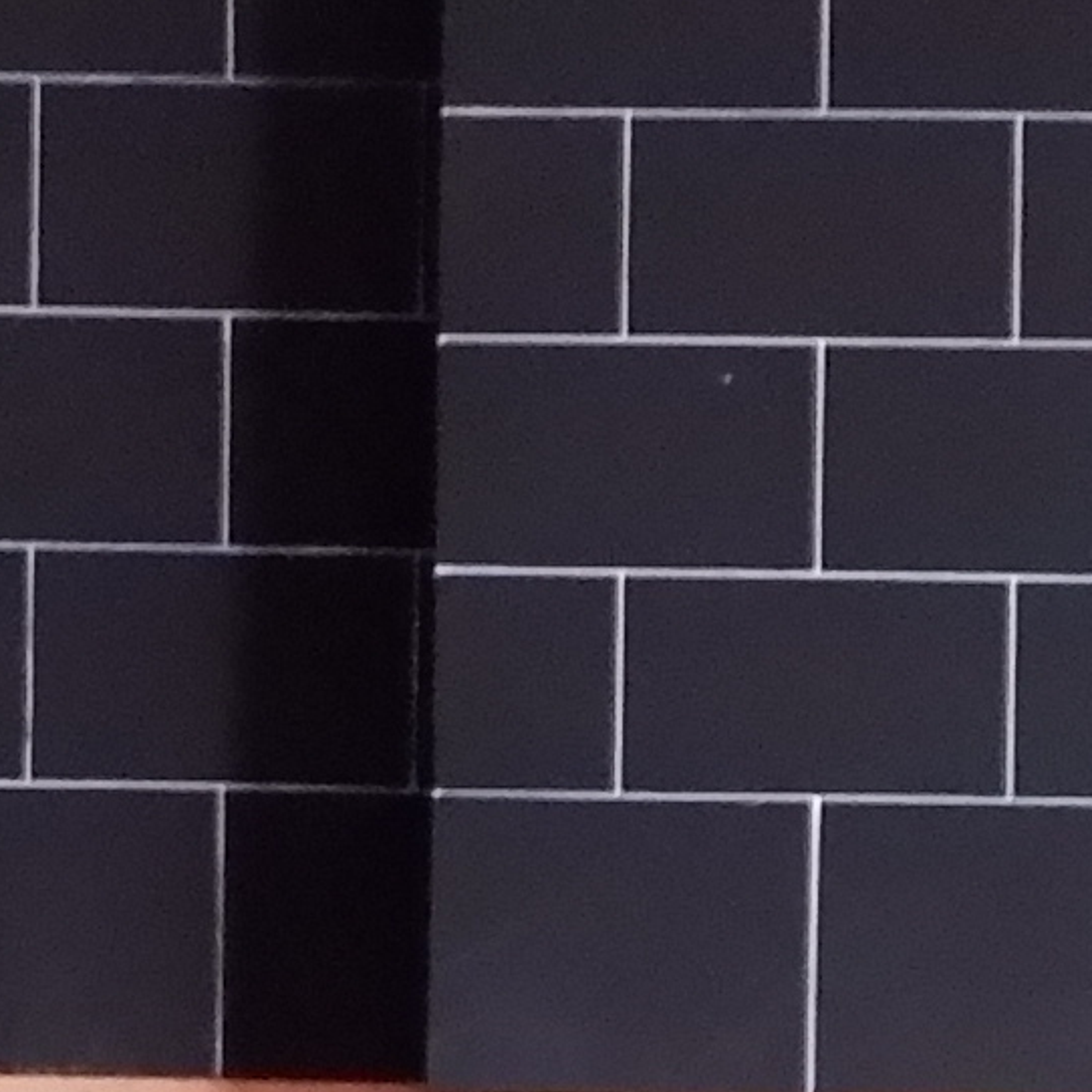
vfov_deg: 3.0
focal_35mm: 576
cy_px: 2156
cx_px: -1124
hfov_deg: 3.0
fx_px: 20558
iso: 3200
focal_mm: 50
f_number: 5.6
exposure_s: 1/70
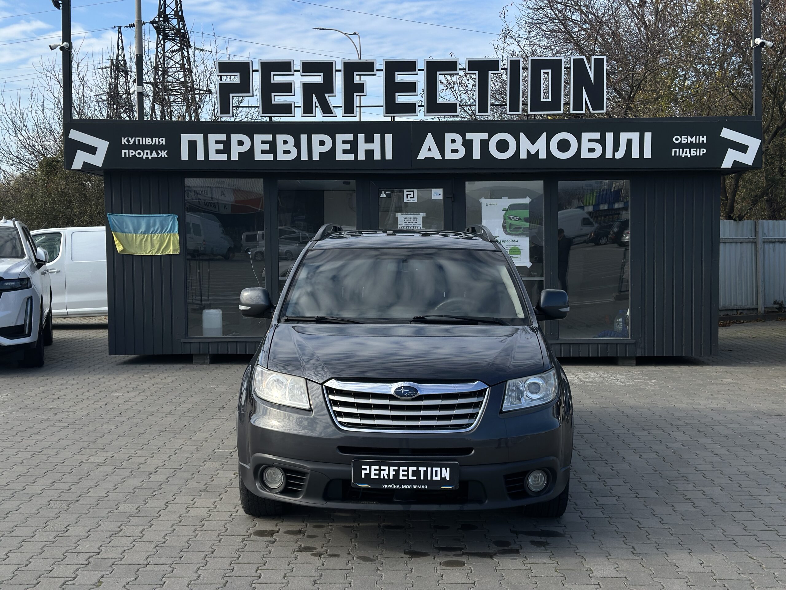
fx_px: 1090
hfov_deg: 39.7
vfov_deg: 30.3
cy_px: 295
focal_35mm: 48
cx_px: 393
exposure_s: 1/3731
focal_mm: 6.86
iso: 80
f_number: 1.78
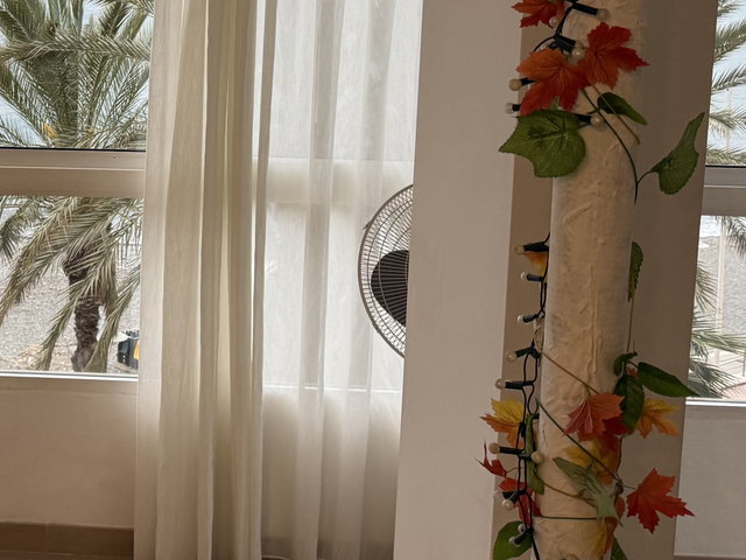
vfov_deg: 23.8
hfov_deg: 29.1
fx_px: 1293
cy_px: 66
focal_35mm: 60
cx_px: -75
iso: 125
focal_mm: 6.76
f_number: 1.78
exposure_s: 1/100
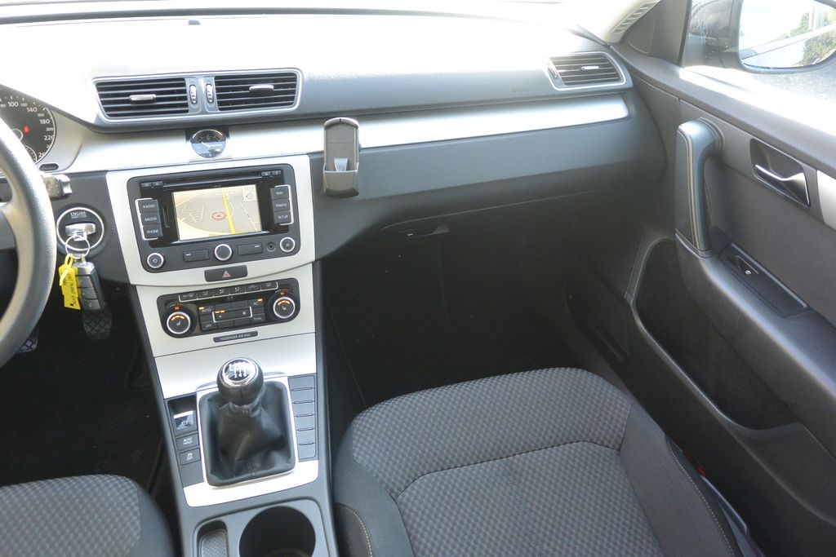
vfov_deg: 47.9
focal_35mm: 27
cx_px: 418
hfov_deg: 67.4
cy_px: 278
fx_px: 627
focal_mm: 10
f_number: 3.5
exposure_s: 1/125
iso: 400
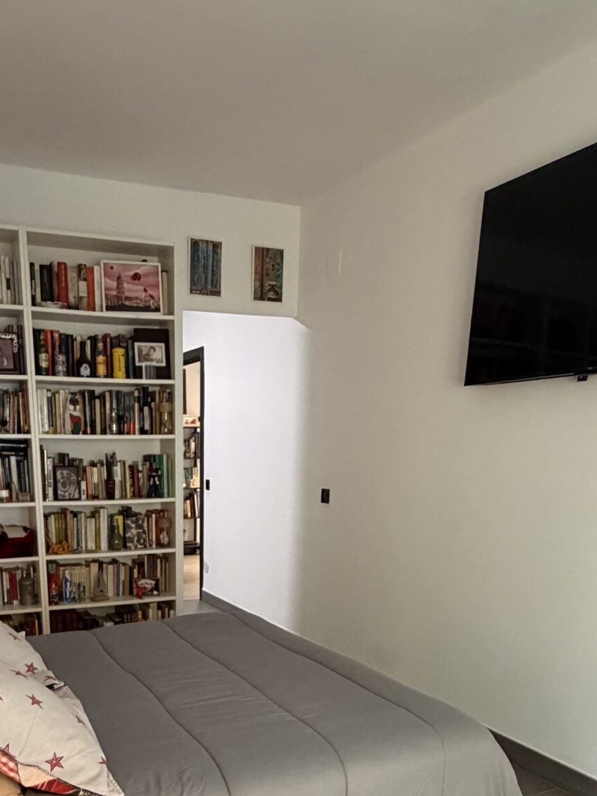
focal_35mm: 31
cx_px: 195
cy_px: 659
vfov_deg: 53.6
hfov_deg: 44.7
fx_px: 713
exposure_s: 1/50
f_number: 2.2
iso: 500
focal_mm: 2.22
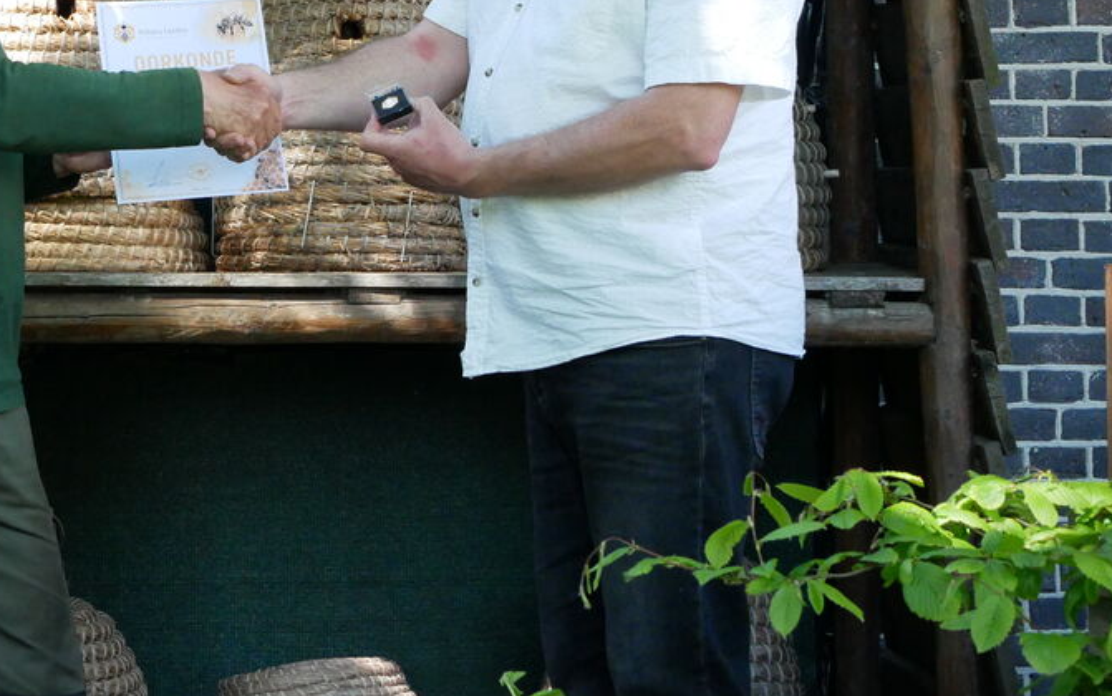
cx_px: 214
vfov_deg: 12.3
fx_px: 3214
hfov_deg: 19.4
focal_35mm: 106
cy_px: 43
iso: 2000
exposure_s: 1/500
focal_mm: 30
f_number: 5.6
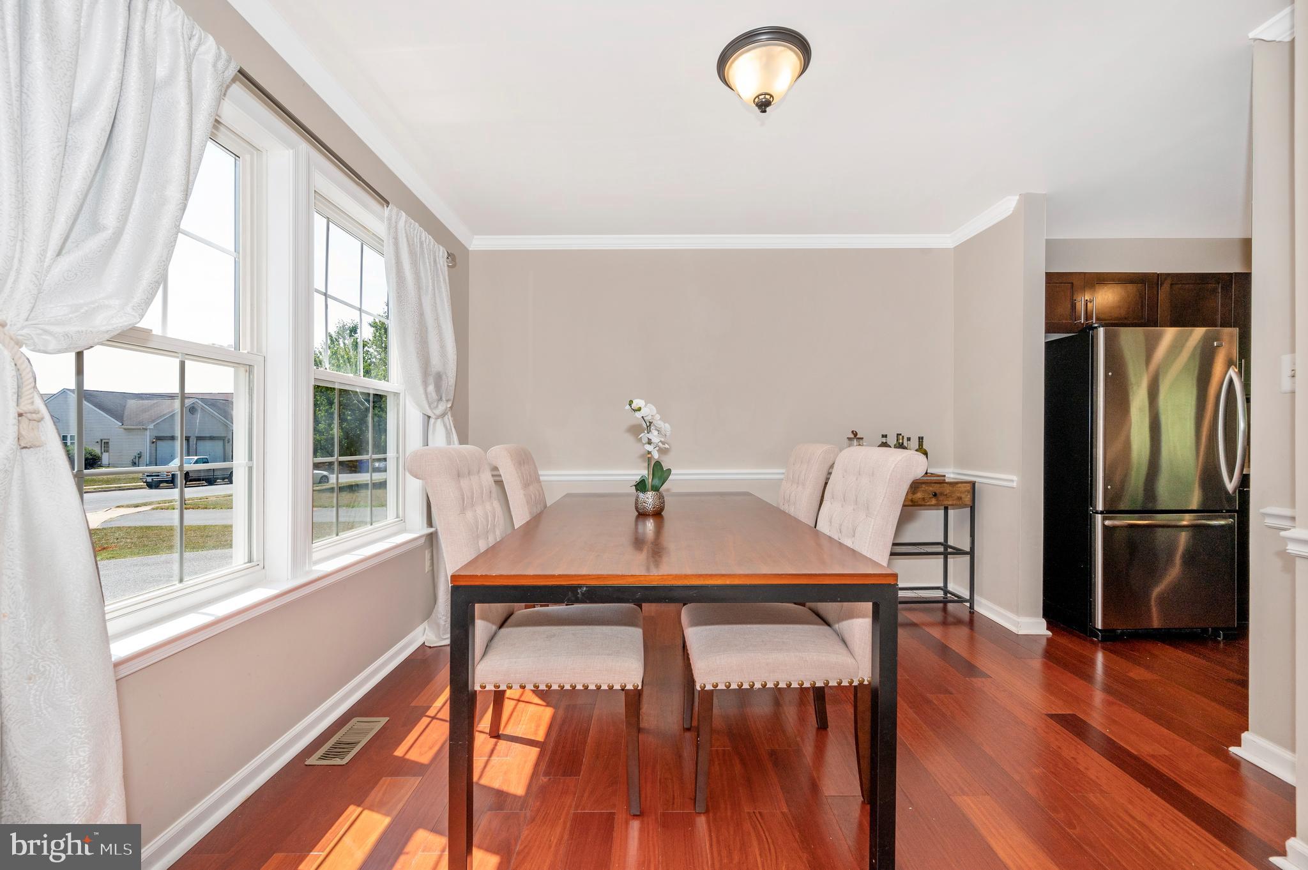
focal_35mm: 14
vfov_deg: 81.1
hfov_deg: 104.3
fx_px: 508
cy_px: 435
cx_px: 654
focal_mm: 14
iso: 320
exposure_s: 1/200
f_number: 8
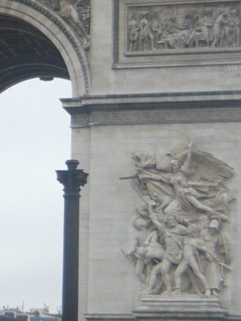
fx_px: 1263
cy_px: 176
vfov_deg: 14.5
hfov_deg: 10.8
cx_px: -17
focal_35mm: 136
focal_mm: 5.5
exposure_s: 1/160
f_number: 2.8
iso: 100
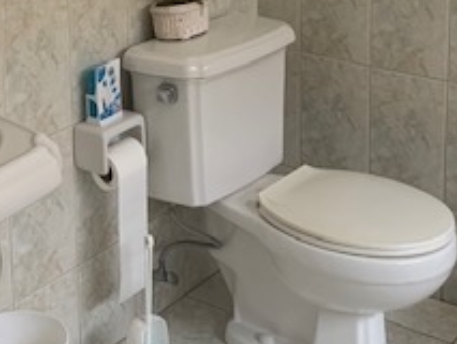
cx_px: 139
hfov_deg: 24.8
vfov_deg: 18.3
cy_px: -24
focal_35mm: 78
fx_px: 1030
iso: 100
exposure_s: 1/83
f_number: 1.8
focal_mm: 4.25
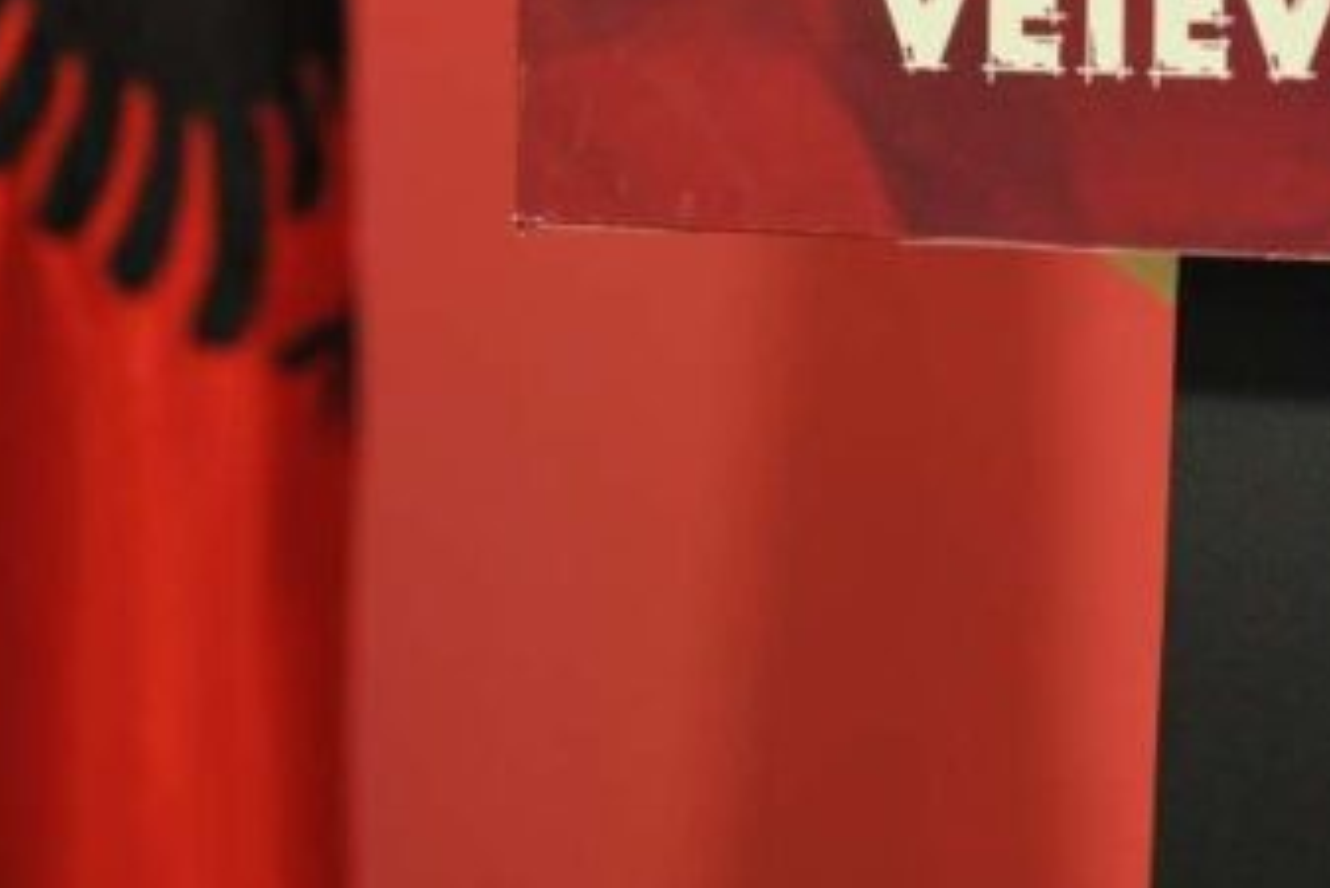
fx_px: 9166
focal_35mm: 248
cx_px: 995
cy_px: 178
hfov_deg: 8.3
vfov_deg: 5.5
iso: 400
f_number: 4.2
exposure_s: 1/50
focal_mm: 80
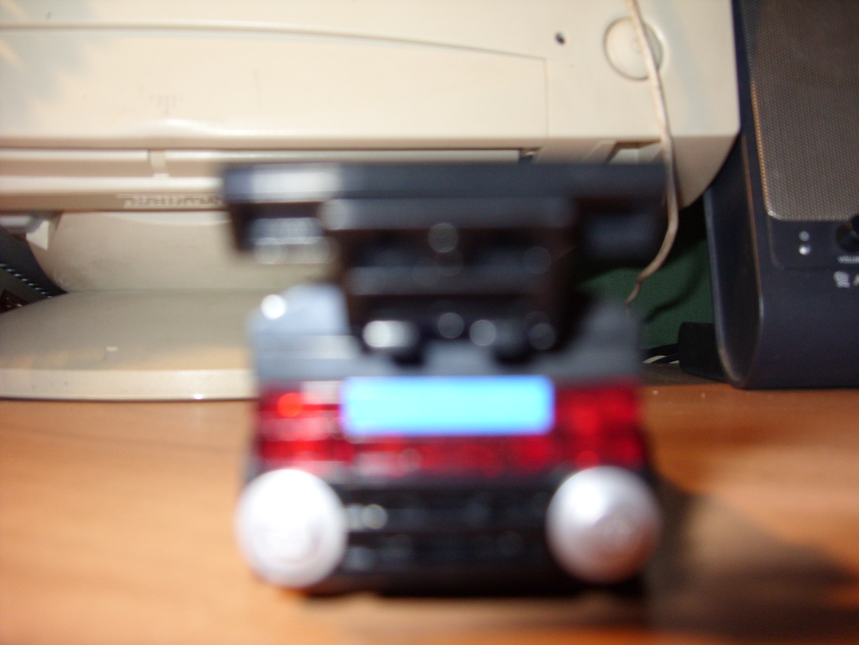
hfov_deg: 49.0
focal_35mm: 38
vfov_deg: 37.7
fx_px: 943
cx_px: 430
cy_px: 322
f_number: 2.8
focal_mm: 6.3
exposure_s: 1/30
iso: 200
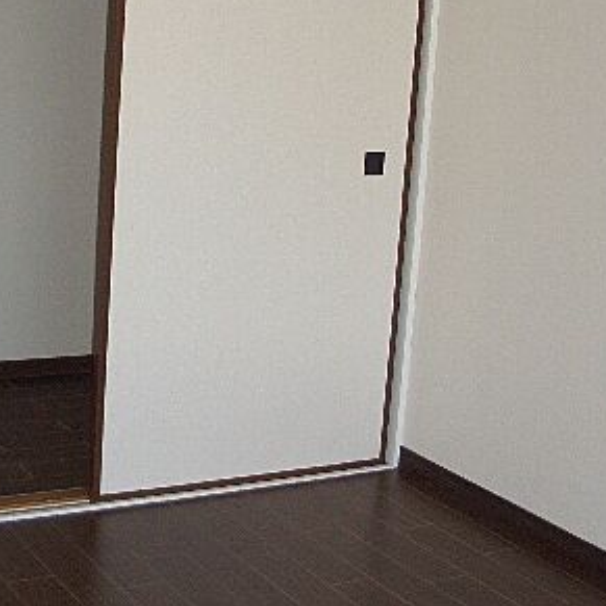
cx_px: 300
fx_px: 1347
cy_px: 242
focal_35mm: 68
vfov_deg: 25.3
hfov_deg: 25.4
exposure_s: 1/60
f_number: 2.6
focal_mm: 5.8
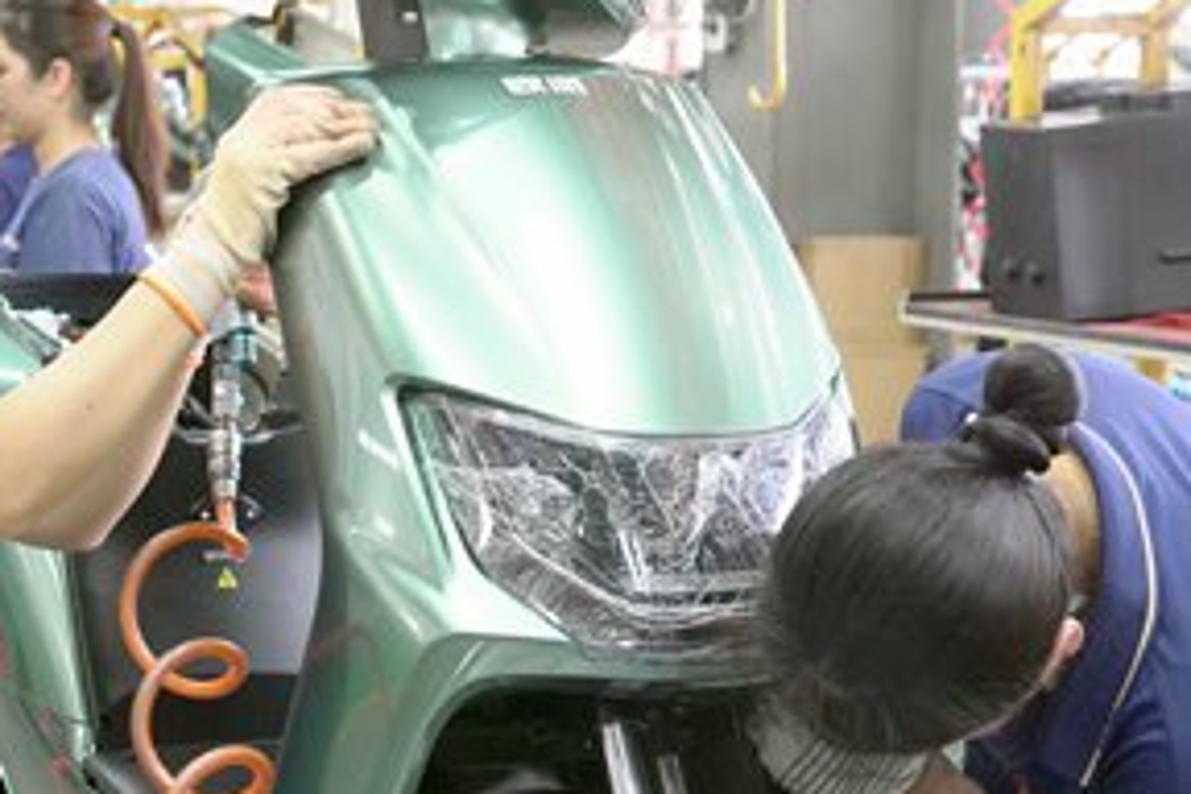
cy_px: 343
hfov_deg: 20.2
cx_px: 269
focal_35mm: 100
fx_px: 3308
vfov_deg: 13.7
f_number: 4.5
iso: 6400
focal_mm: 48
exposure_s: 1/125
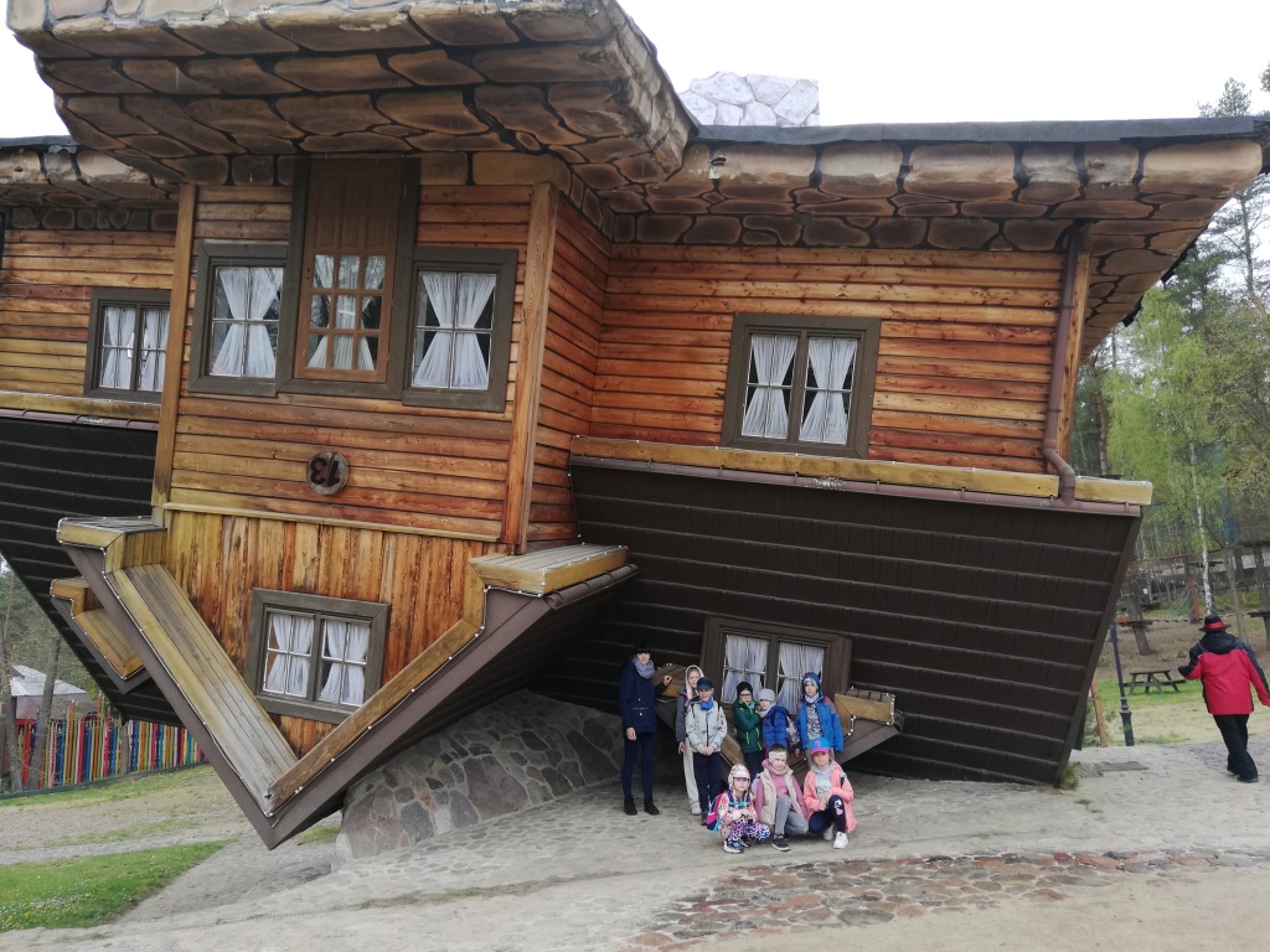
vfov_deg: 53.1
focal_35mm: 26
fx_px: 954
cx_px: 635
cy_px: 476
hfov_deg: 67.3
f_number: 2.2
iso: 50
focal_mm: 3.81
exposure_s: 1/199
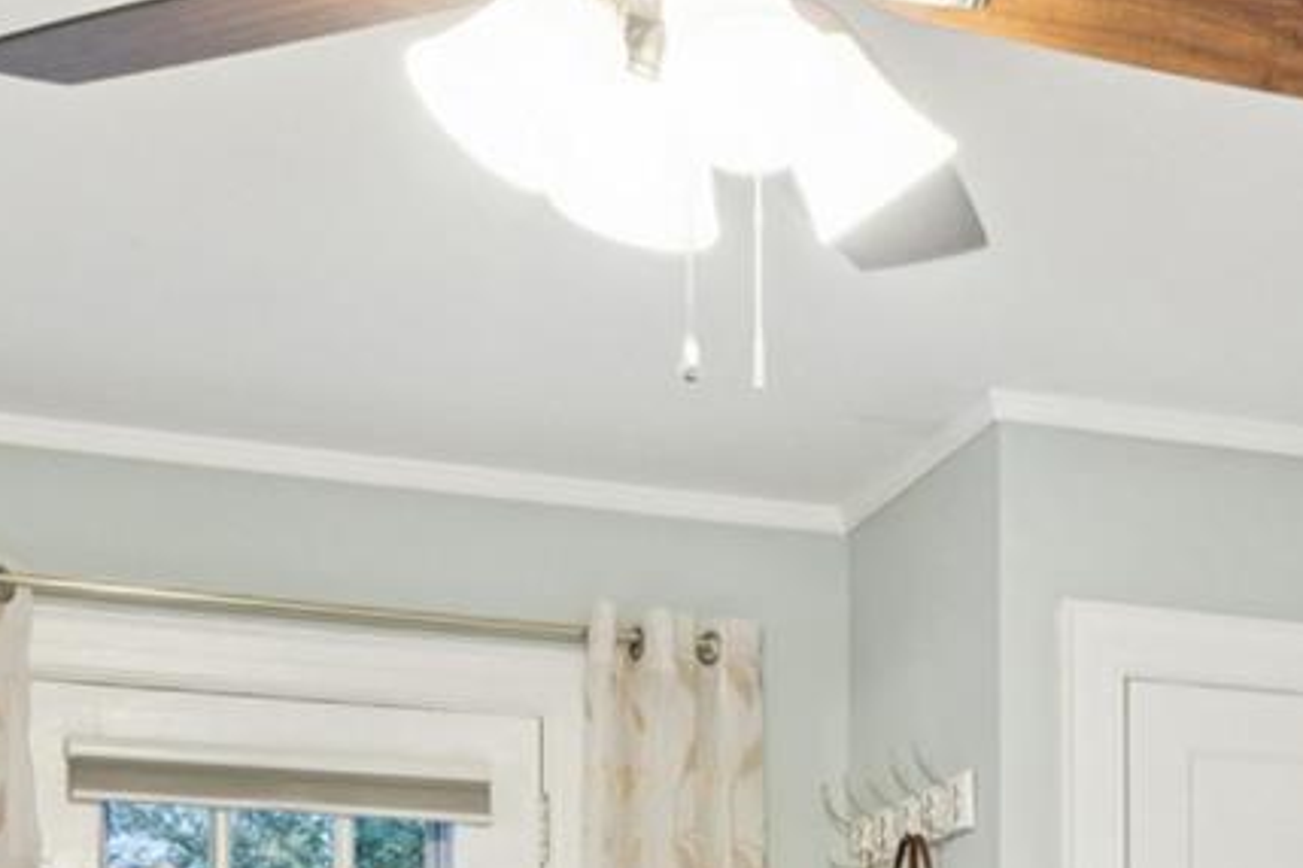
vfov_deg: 14.8
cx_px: 1637
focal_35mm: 86
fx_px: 3112
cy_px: 1282
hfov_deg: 21.6
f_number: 9
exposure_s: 1/1.67
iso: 250
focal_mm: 18
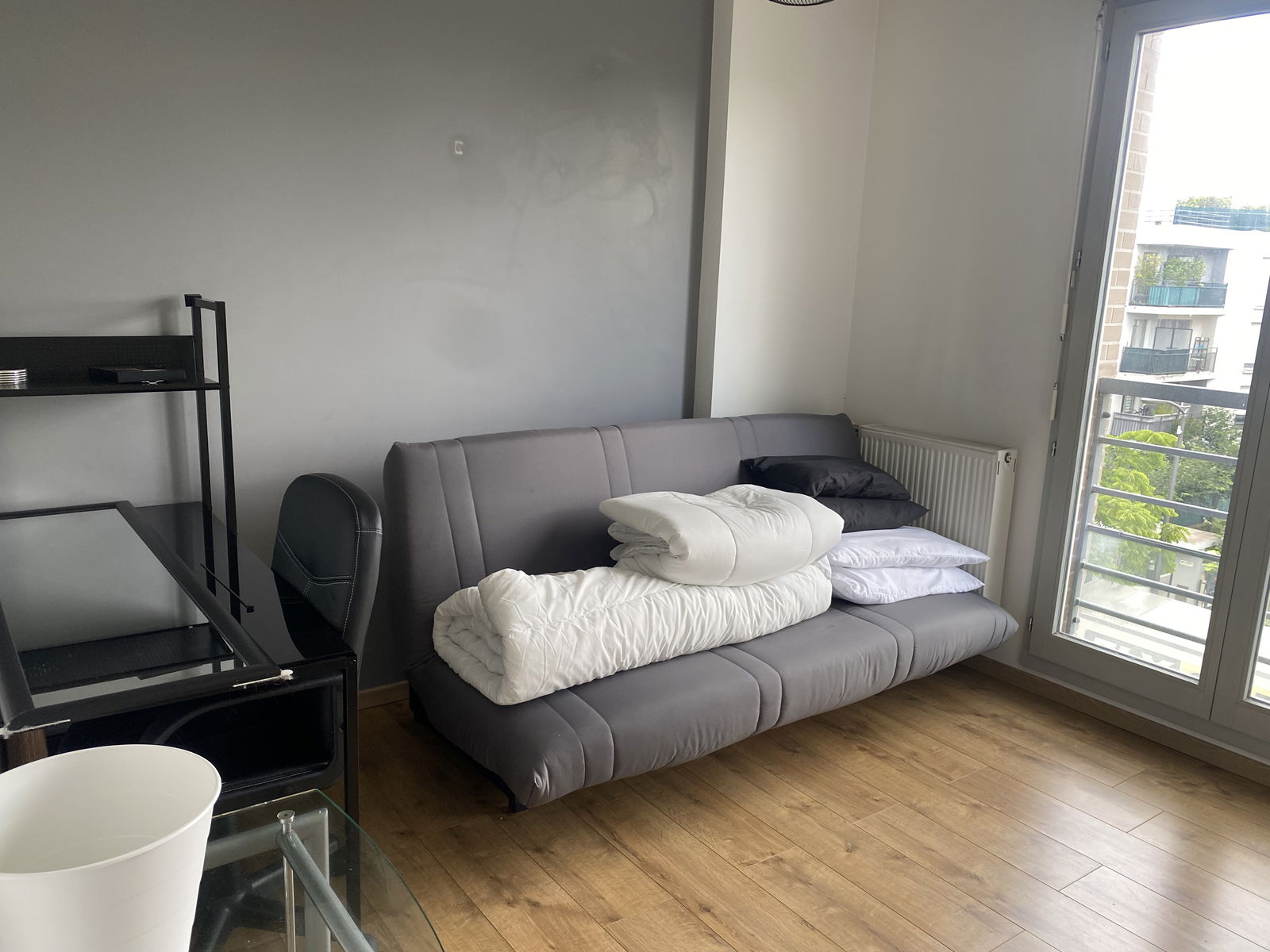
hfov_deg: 67.3
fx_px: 954
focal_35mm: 26
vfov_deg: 53.1
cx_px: 635
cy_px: 476
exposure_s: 1/100
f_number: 1.8
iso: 100
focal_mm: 4.25
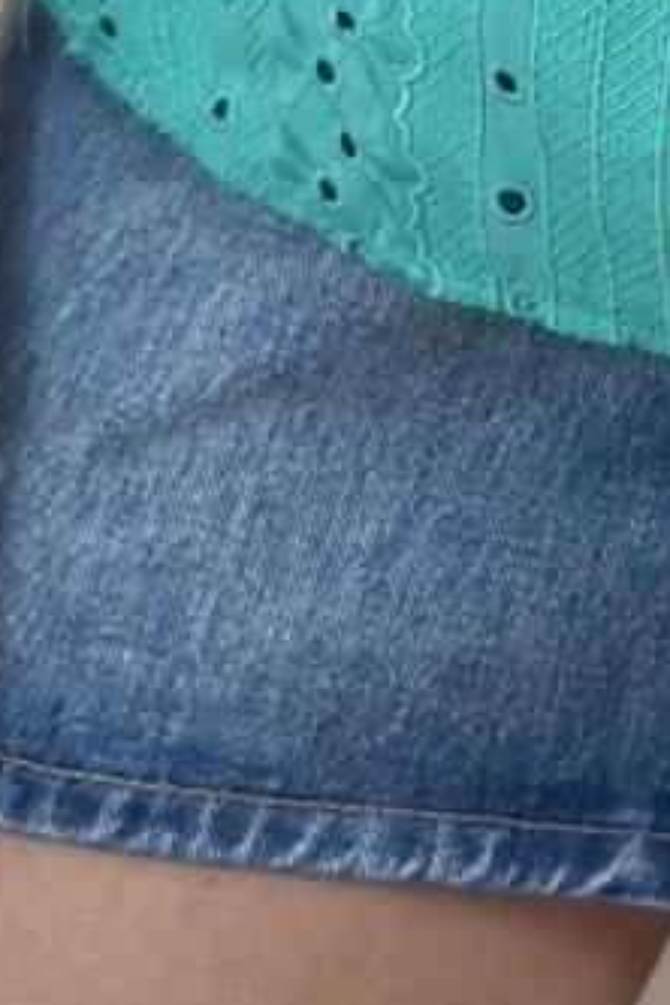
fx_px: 6699
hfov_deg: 5.6
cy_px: -1147
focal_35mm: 240
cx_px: 1210
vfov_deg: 8.1
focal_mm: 6.86
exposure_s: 1/164
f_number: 1.78
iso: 64
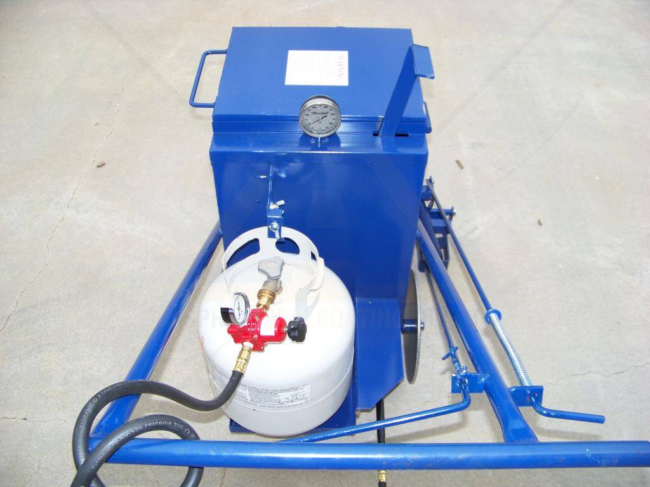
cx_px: 325
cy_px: 244
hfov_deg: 51.4
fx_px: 676
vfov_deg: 39.7
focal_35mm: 36
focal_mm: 5.85
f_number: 2.8
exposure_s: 1/640
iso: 68
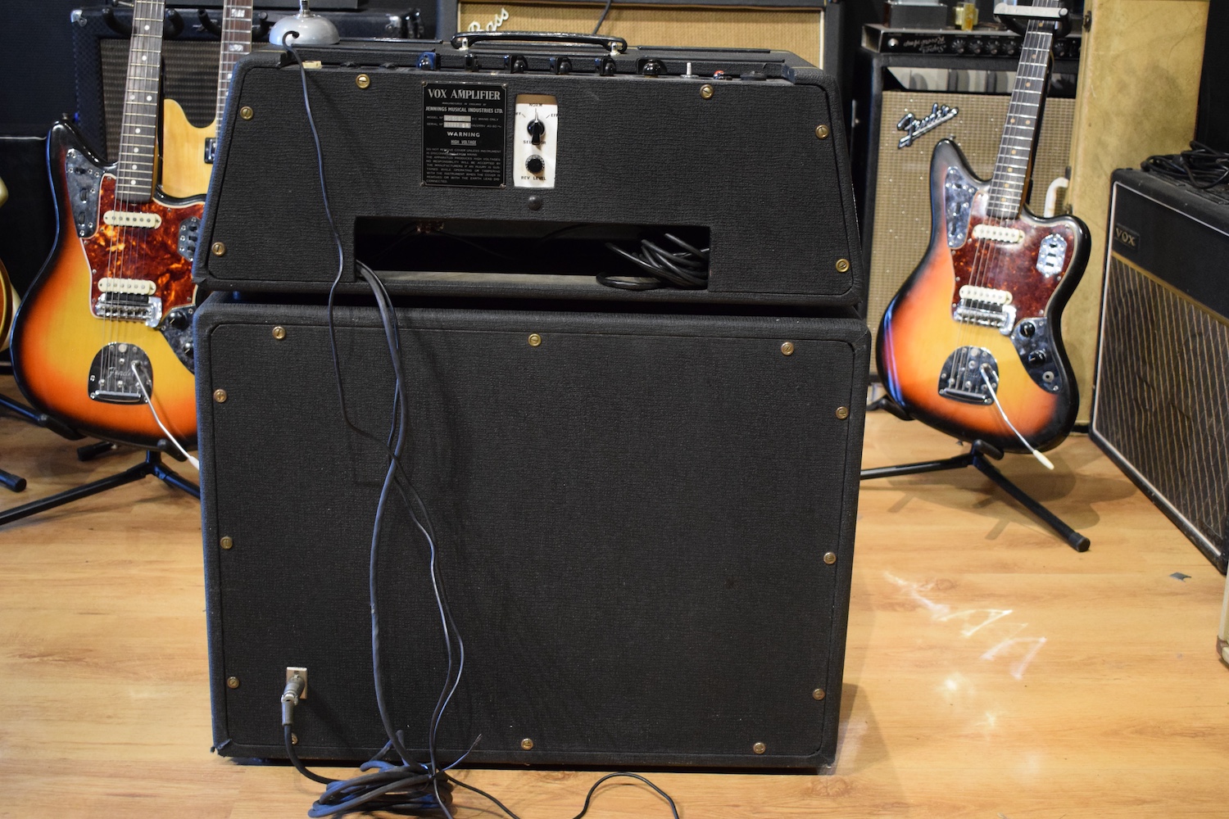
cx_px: 614
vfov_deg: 28.9
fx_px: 1587
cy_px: 410
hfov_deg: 42.3
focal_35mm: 46
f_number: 4.2
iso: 3200
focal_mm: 31
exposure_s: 1/30
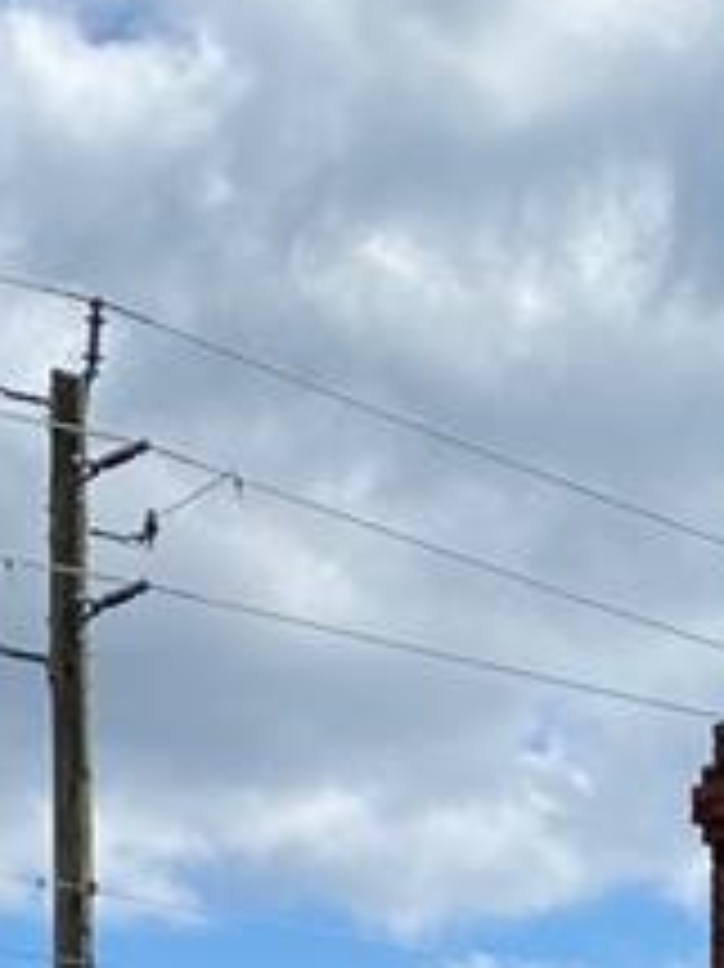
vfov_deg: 12.8
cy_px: 1553
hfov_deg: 10.2
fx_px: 4048
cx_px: 504
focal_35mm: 145
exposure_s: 1/3731
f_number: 1.8
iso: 32
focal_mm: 4.25
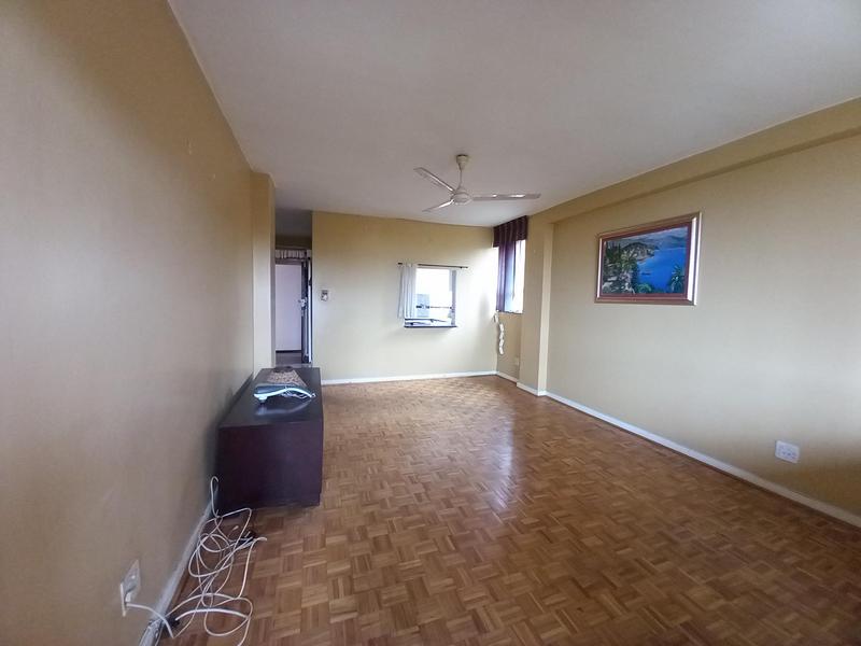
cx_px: 430
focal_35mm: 13
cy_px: 323
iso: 250
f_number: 2.2
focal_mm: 1.13
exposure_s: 1/23
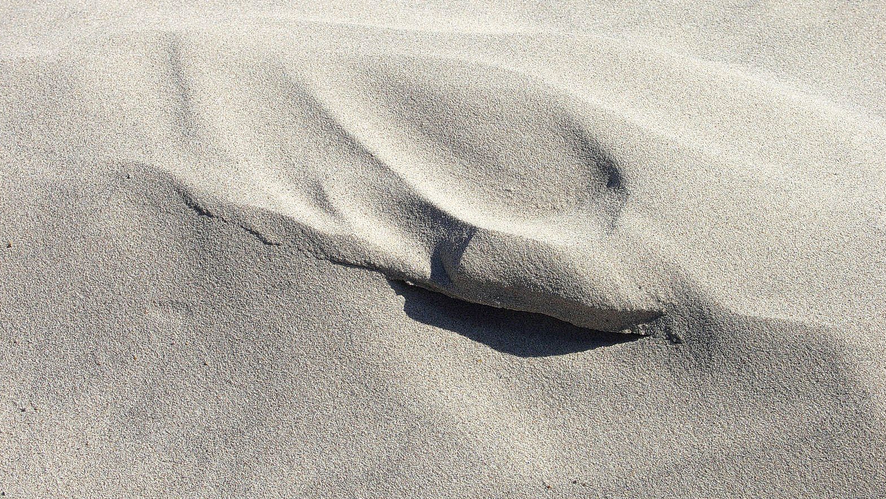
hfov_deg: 28.6
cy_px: 238
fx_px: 1739
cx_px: 442
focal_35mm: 74
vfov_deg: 16.3
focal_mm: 17.3
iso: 100
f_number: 5.6
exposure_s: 1/640
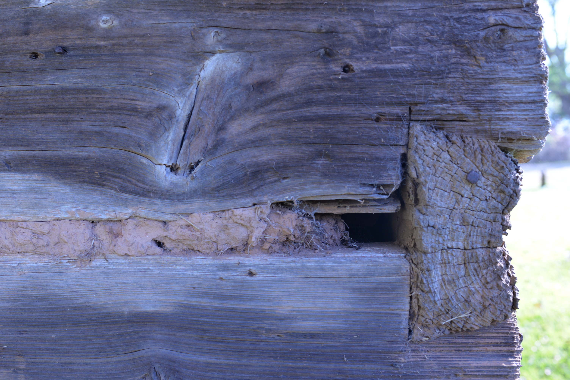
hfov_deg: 54.4
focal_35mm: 35
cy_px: 190
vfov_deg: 37.9
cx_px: 285
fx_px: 554
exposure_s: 1/125
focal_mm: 35
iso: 400
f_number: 5.6
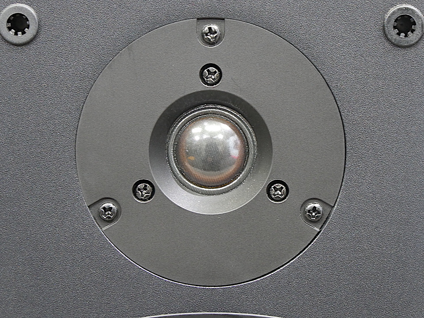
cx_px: 212
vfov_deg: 9.8
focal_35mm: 151
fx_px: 1850
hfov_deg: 13.1
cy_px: 159
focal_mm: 27.1
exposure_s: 1.3
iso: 200
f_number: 5.4
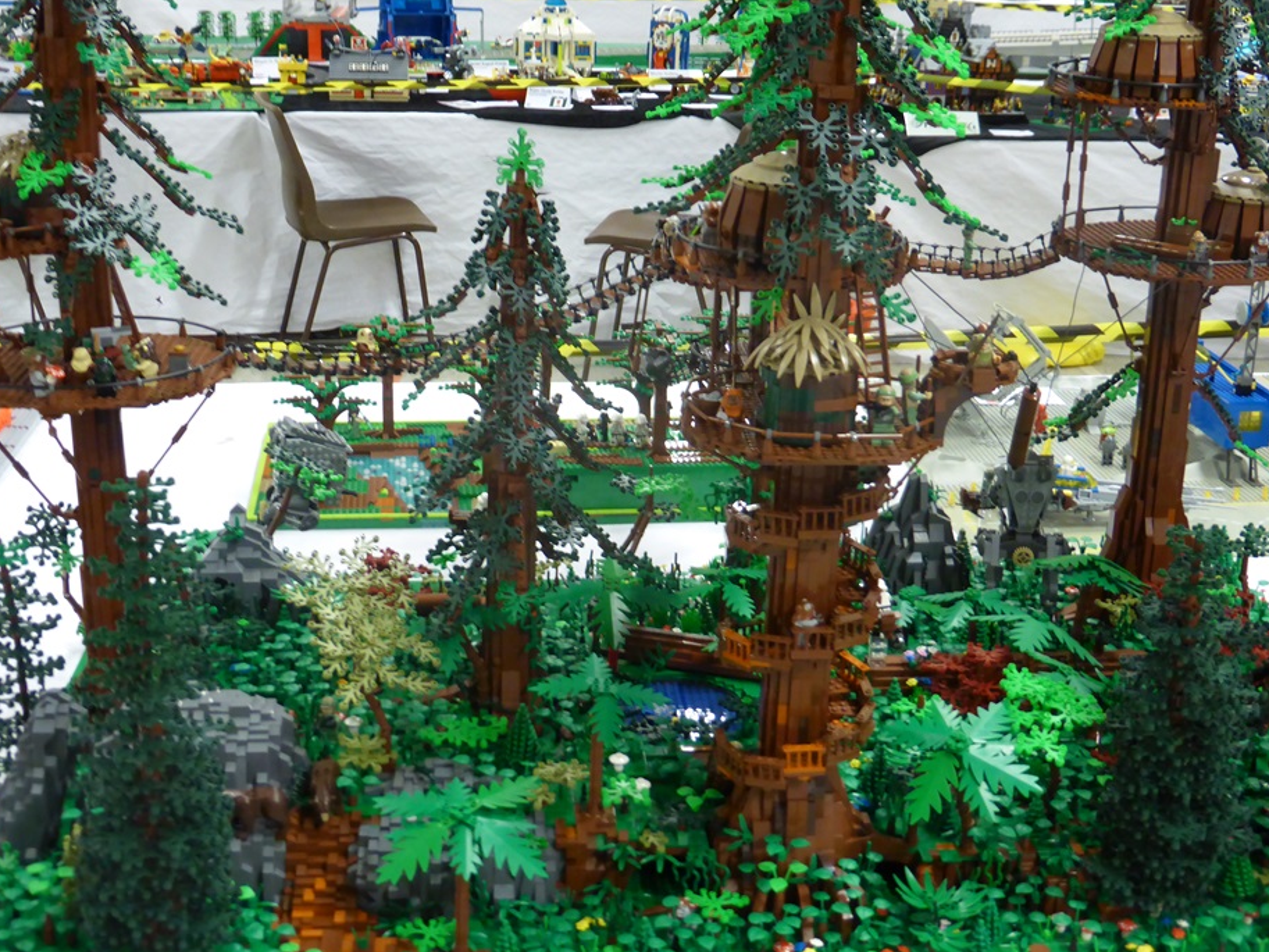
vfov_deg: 31.5
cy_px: 456
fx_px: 1687
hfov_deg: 41.2
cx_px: 650
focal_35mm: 46
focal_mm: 7.4
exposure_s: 1/8
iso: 400
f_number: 3.9
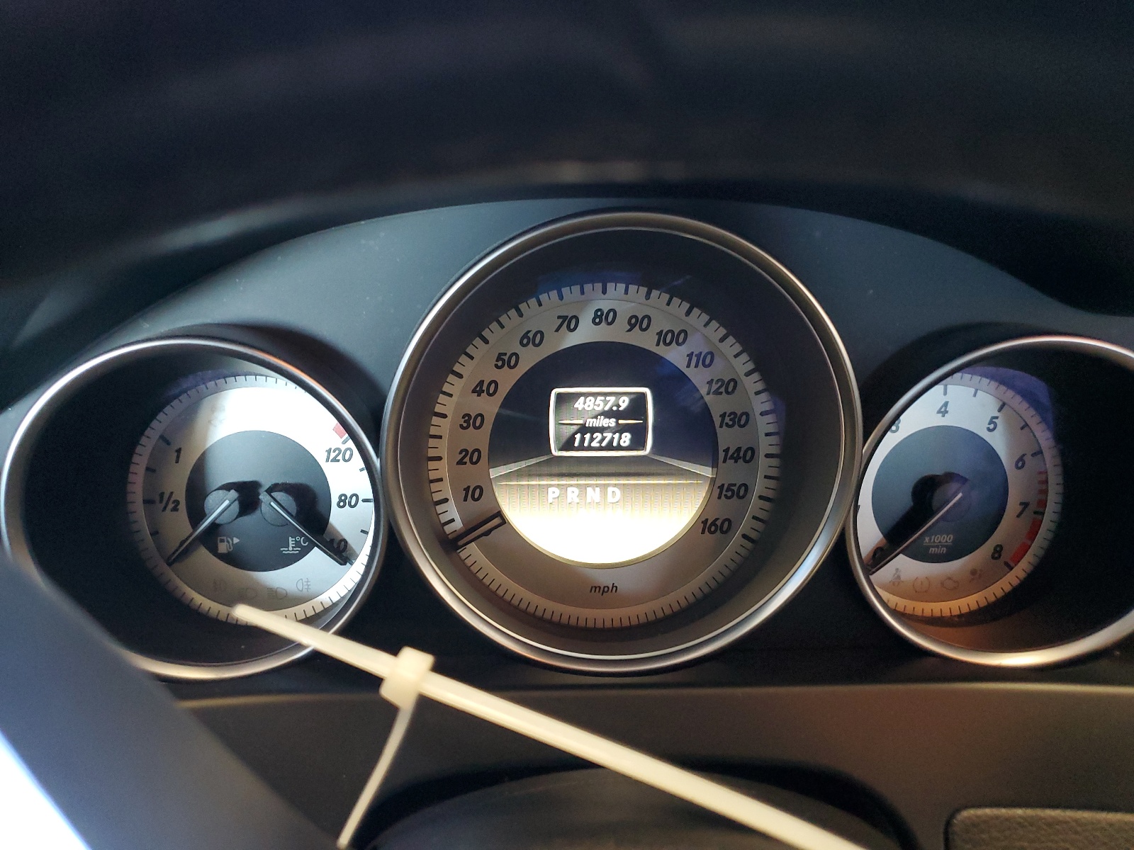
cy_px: 425
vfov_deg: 53.1
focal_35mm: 26
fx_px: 852
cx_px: 567
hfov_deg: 67.3
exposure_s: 1/40
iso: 287
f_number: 1.5
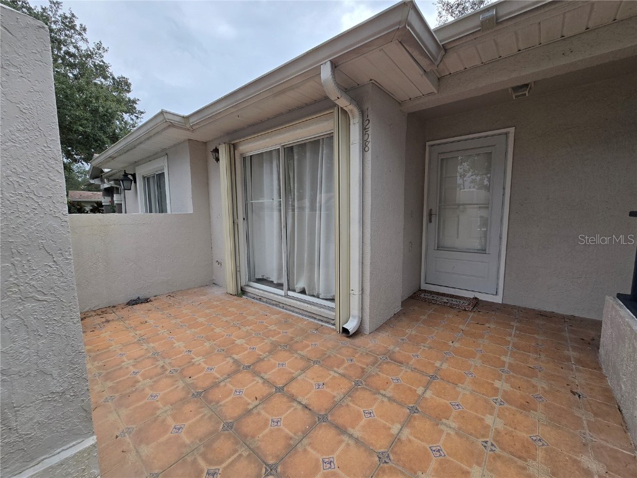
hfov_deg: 106.2
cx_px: 318
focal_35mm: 13
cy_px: 239
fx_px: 239
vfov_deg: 89.9
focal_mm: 2.2
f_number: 2.2
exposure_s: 1/1704
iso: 50
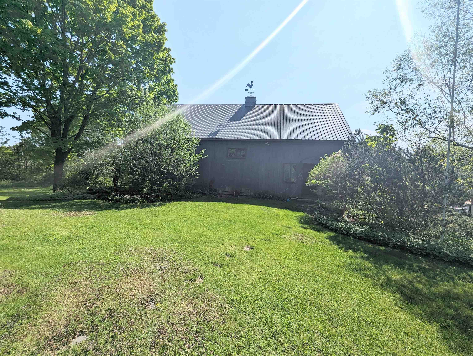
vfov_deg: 90.1
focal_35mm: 13
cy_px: 178
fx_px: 178
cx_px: 236
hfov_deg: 106.1
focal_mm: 1.95
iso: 50
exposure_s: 1/4348
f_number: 2.2
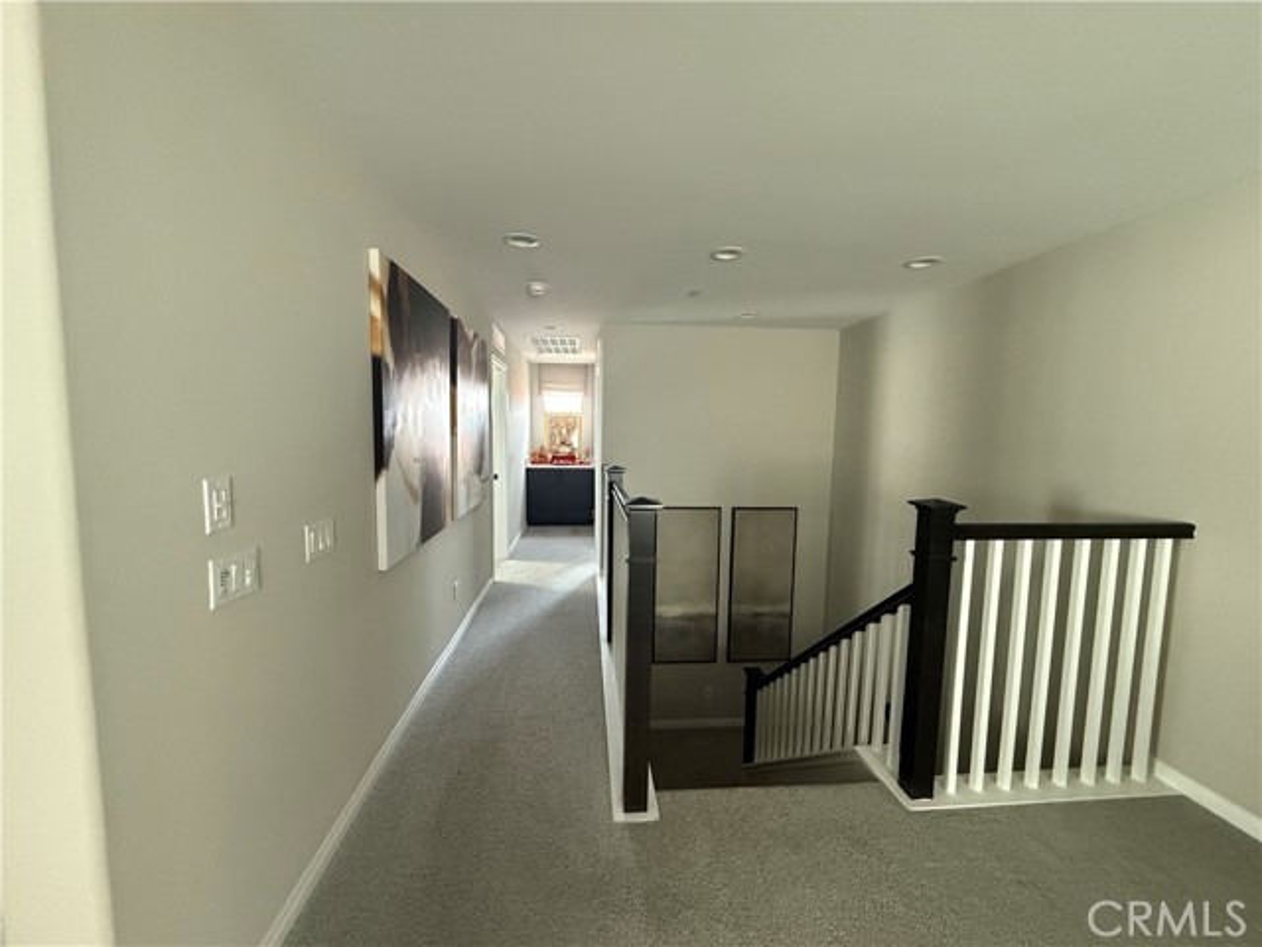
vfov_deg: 85.7
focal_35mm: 14
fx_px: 510
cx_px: 631
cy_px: 474
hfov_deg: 102.1
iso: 800
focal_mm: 2.22
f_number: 2.2
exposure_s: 1/60
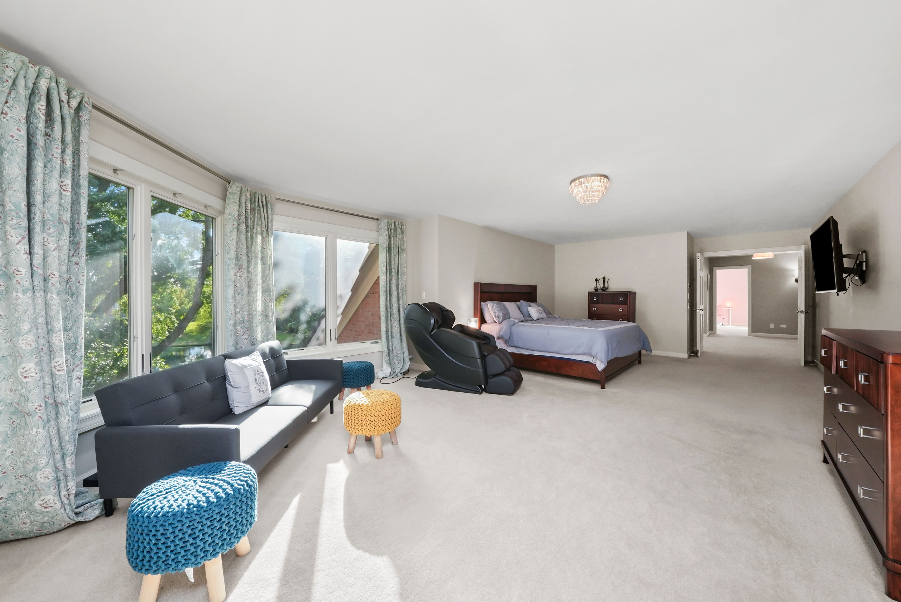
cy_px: 301
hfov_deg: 112.6
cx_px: 450
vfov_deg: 90.1
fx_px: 300
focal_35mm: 12
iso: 1600
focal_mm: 12
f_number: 11
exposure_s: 1/15
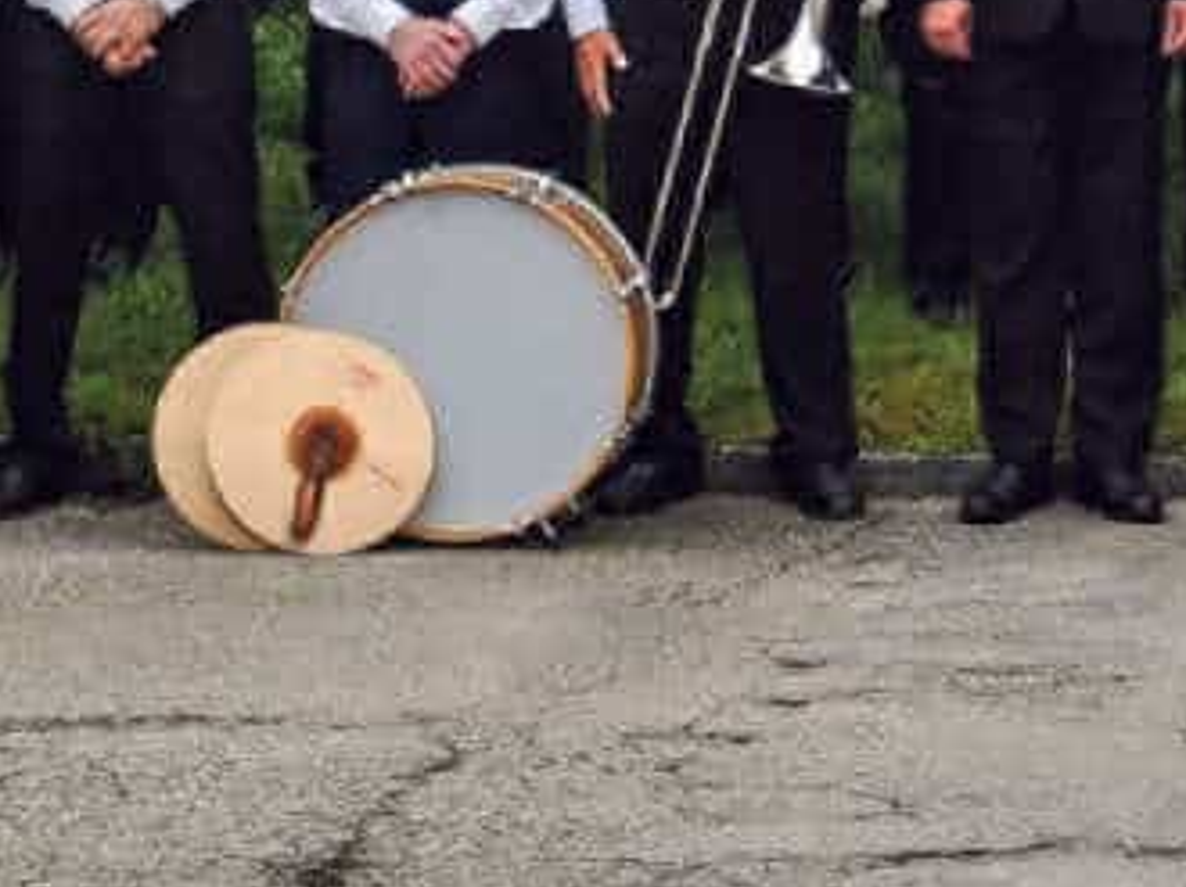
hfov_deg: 8.5
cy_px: -643
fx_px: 7977
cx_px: 1085
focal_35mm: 233
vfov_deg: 6.3
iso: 200
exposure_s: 1/500
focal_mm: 50
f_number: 8
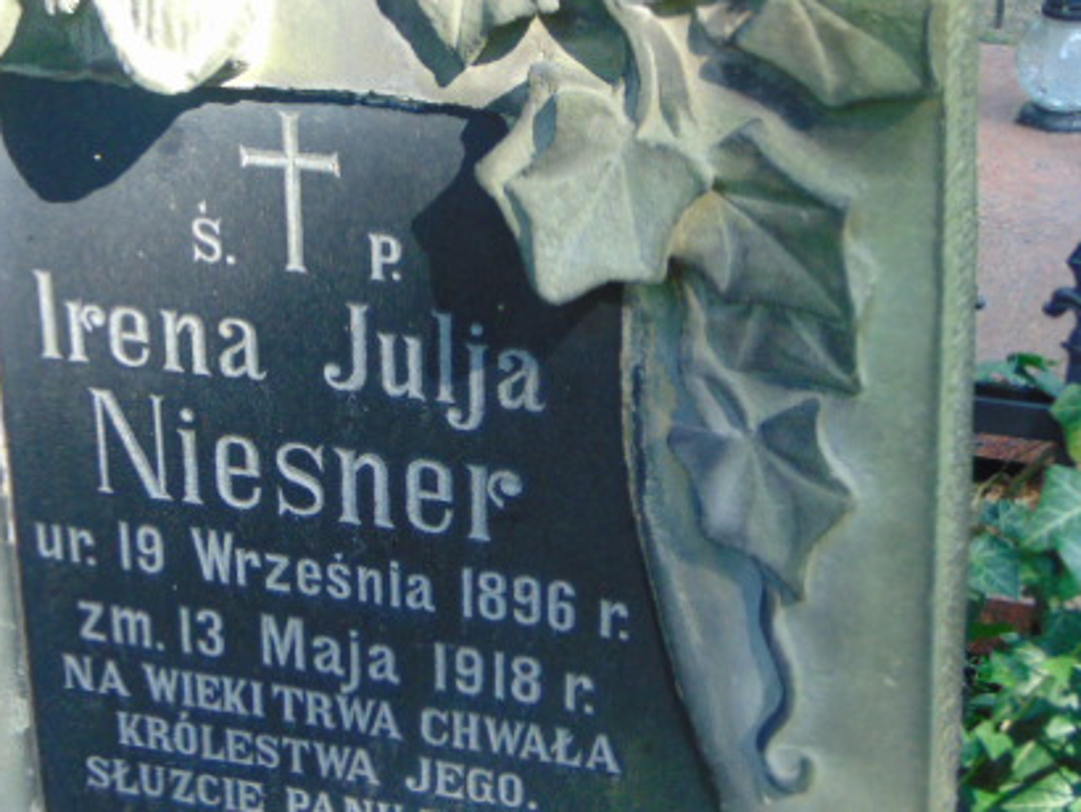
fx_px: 2437
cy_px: 432
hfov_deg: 25.0
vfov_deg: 18.9
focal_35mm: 78
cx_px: 472
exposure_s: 1/80
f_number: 3.5
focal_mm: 9
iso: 200
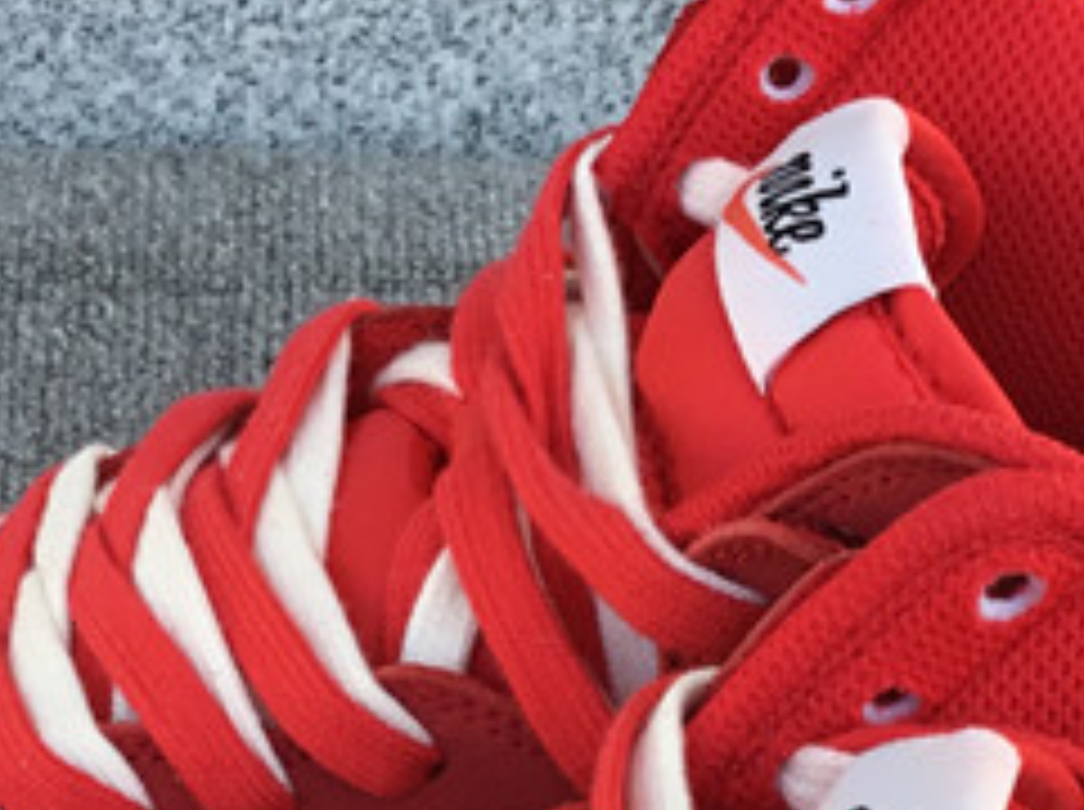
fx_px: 3627
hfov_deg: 17.0
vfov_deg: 12.3
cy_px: 1096
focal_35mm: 116
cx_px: 468
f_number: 2.4
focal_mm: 3.3
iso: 25
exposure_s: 1/210
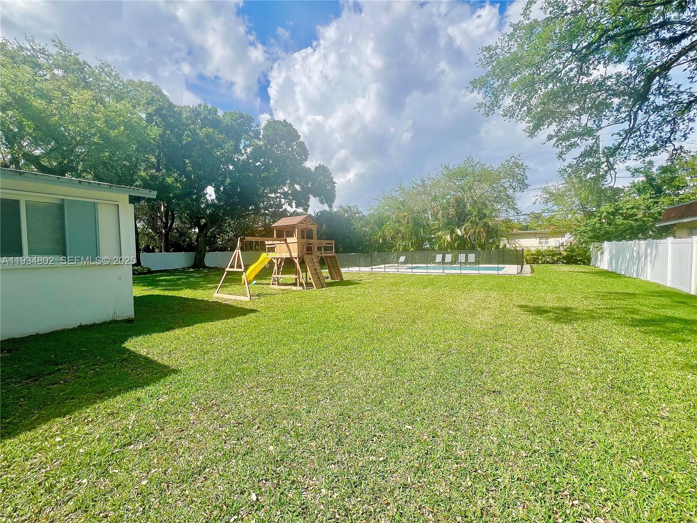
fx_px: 262
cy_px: 262
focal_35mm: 13
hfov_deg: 106.2
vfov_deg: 89.9
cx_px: 348
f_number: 1.8
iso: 32
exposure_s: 1/1130
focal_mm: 1.57
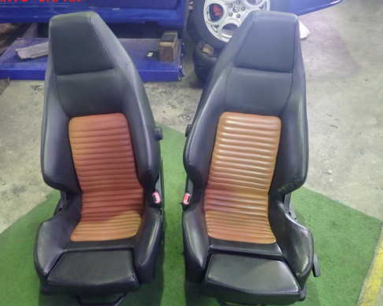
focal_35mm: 30
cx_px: 173
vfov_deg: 48.4
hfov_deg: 58.7
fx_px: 340
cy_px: 163
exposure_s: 1/30
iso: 640
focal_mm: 4.5
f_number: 2
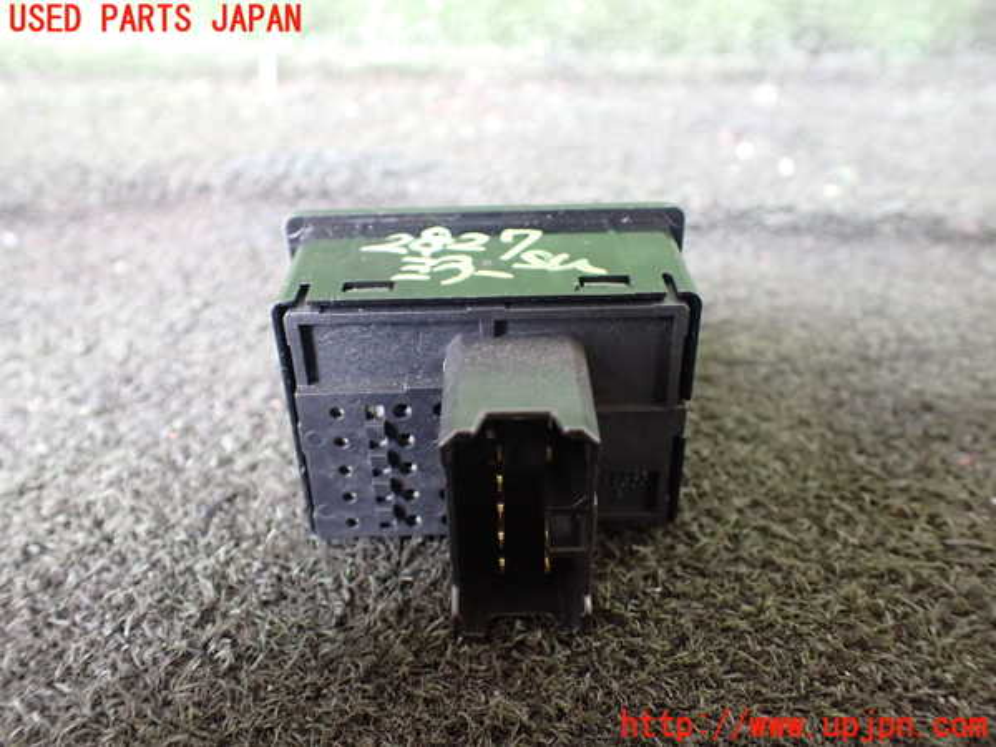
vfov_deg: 46.8
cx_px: 498
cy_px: 374
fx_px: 863
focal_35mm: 30
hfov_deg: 60.0
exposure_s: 1/50
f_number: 2.3
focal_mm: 5.4
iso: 800
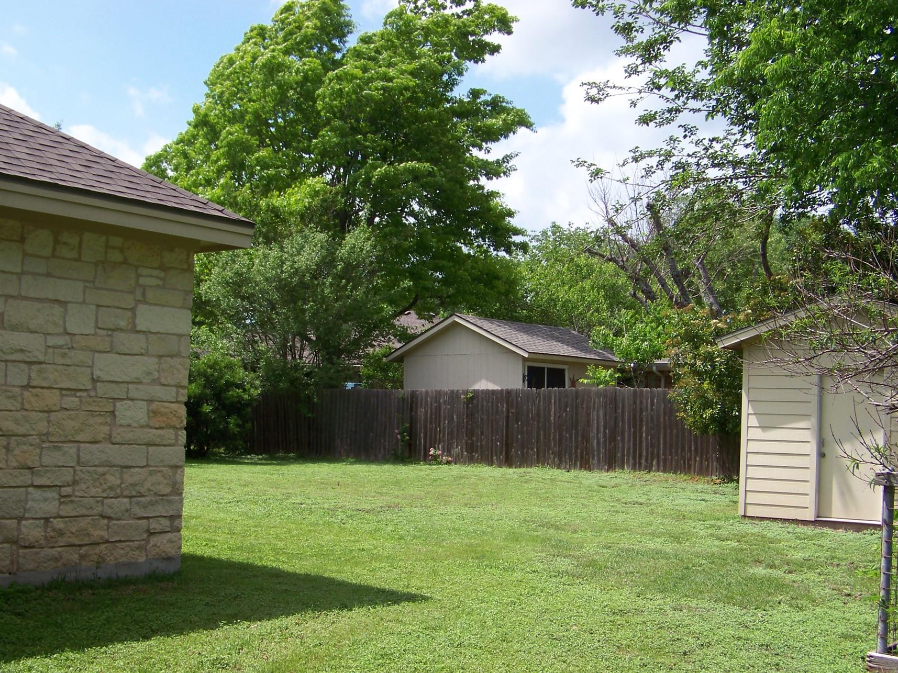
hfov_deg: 43.9
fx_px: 1115
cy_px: 364
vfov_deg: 33.6
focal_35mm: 43
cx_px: 453
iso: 64
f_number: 2.8
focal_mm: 5.85
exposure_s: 1/1000
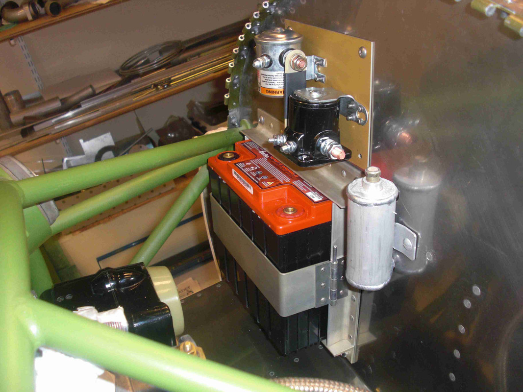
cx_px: 262
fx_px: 544
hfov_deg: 51.4
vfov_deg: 39.6
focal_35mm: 36
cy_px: 196
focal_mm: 6.3
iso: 200
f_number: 2.8
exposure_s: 1/60
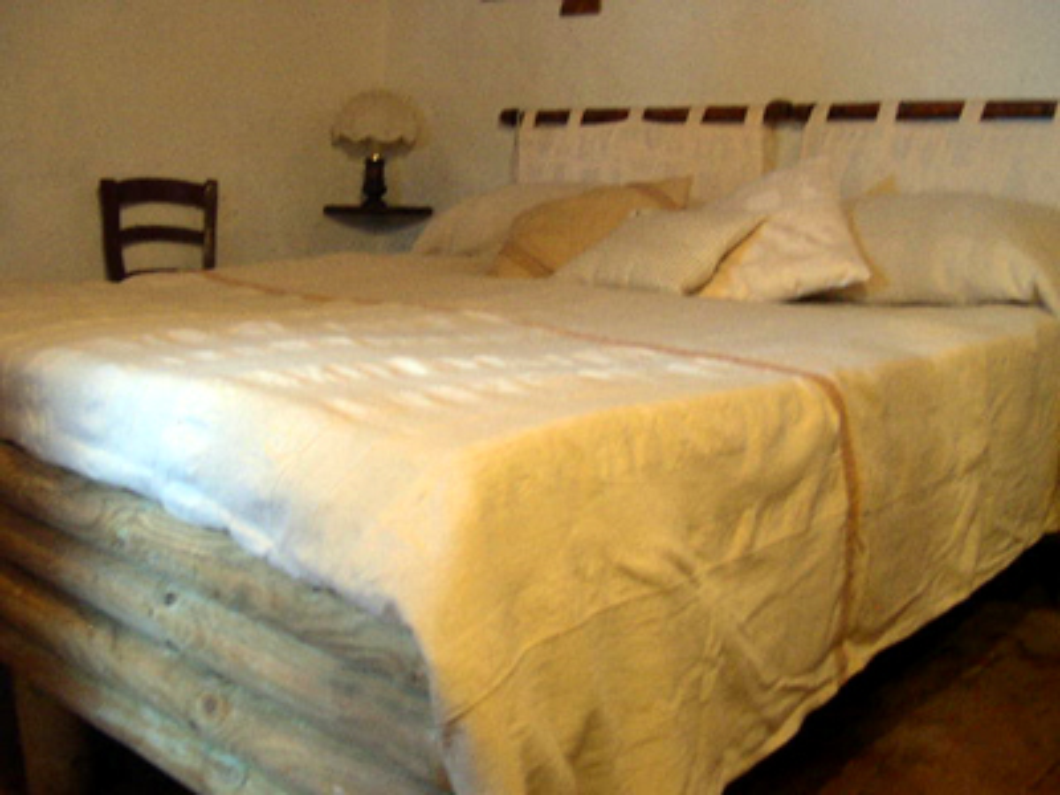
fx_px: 1164
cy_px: 398
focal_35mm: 38
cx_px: 530
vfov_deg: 37.7
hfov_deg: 49.0
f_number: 2.8
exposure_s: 1/4.7
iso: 323
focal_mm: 8
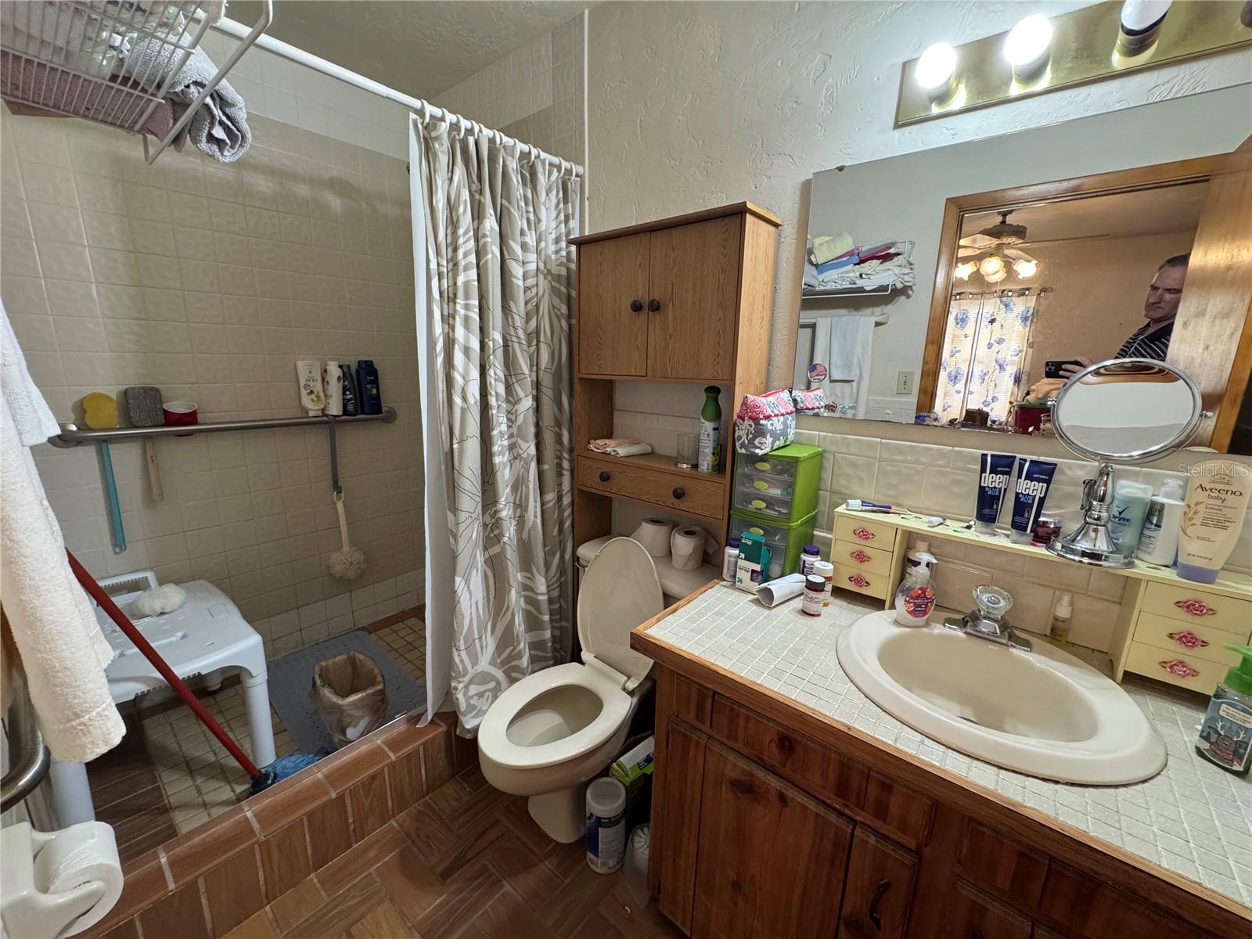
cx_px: 626
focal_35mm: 14
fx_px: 506
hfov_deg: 102.1
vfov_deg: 85.7
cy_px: 470
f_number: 2.2
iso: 320
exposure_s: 1/120
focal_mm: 2.22
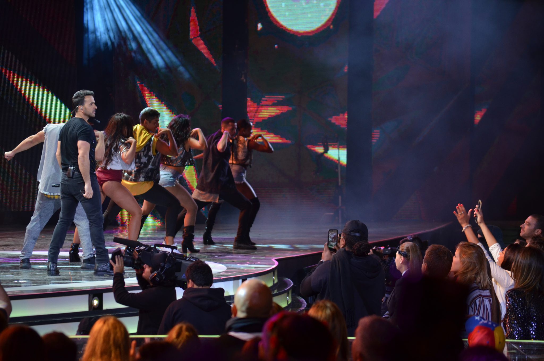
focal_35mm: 158
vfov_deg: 8.7
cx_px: 272
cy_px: 180
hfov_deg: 13.1
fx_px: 2375
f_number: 4.5
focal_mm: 105
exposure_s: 1/125
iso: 800
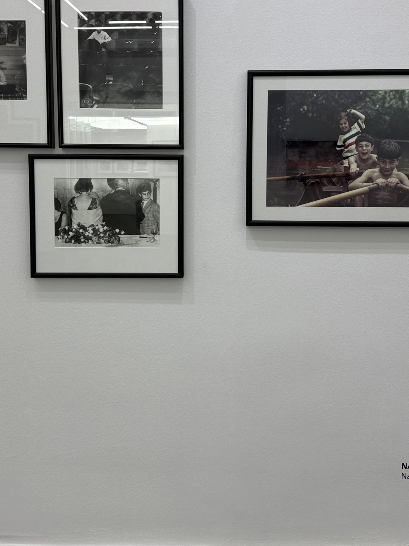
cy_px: 206
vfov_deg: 46.4
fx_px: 630
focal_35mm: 40
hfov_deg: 35.9
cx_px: 217
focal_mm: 6.76
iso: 50
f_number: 1.78
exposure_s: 1/134
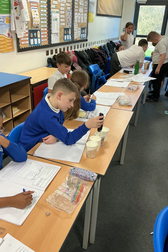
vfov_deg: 60.3
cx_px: 73
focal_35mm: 31
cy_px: 126
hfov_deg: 42.2
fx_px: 217
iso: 100
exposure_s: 1/60
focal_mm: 3
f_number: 1.8
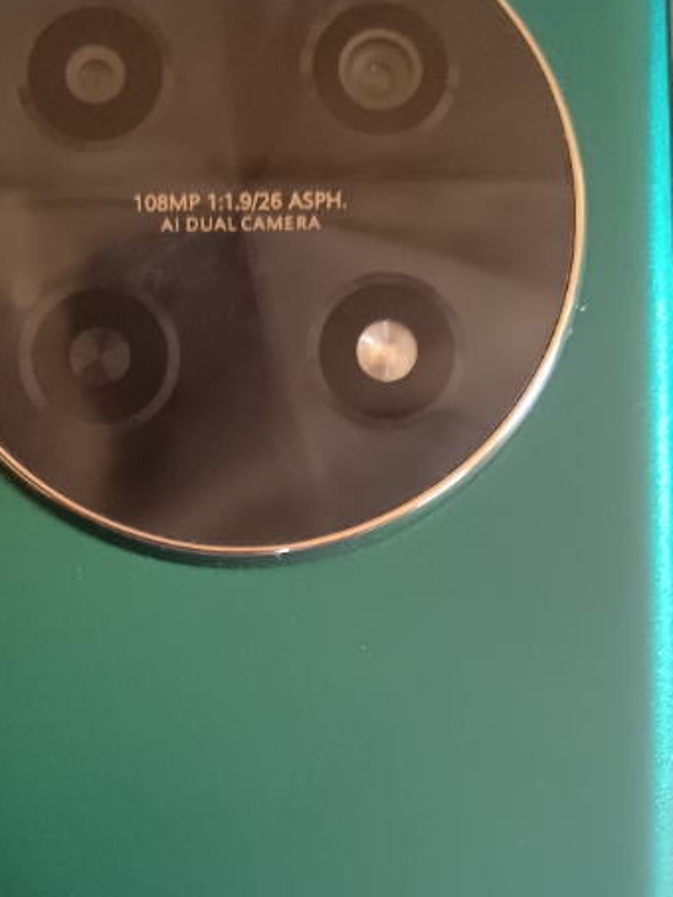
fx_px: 1581
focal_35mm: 61
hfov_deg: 23.9
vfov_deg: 30.3
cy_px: 802
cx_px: 228
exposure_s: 1/25
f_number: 1.9
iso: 1353
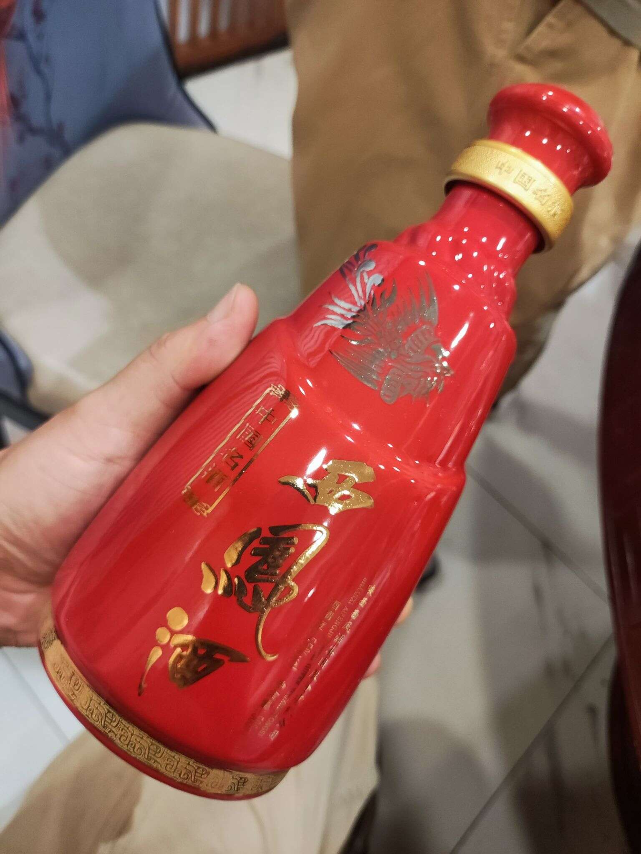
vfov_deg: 69.4
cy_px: 427
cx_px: 320
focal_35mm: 25
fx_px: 617
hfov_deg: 54.9
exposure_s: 1/60.2
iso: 400
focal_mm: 4.71
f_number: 1.79
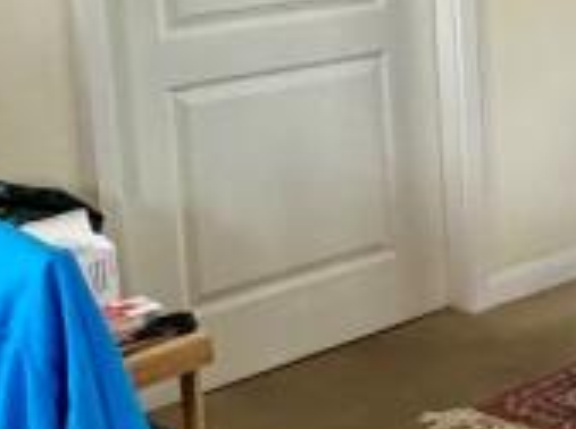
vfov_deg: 16.9
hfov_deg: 18.1
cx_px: 1050
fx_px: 1411
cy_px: -10
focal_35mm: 85
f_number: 2.2
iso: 160
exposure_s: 1/99
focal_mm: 2.22
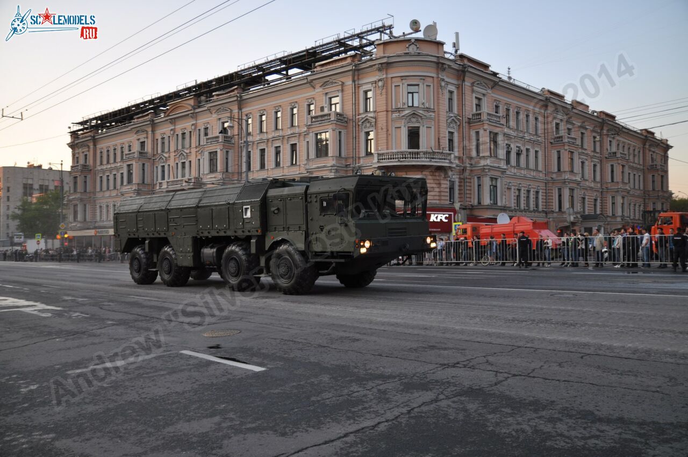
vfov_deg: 43.5
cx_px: 344
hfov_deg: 62.0
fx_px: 573
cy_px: 228
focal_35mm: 30
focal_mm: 20
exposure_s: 1/200
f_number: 2.8
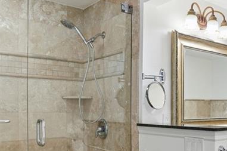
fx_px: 271
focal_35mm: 43
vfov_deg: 30.6
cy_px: 113
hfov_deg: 41.4
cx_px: 210
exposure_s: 1/60
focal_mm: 16
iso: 400
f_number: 9
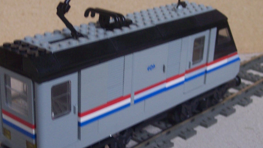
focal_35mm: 71
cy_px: 108
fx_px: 495
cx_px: 110
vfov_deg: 16.9
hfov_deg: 29.7
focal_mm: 8
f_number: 2.8
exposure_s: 1/90
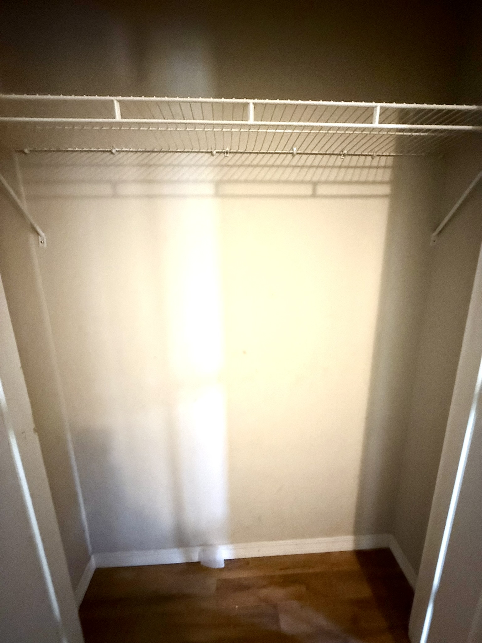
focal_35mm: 14
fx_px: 260
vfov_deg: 102.1
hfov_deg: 85.7
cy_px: 322
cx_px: 241
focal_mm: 2.22
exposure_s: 1/40
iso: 1250
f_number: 2.2
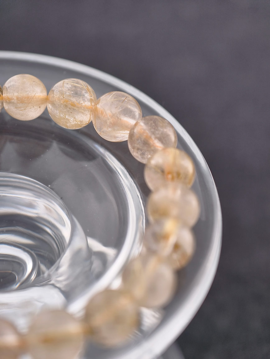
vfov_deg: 23.0
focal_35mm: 85
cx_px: 135
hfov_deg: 17.4
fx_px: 882
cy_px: 180
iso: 125
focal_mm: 22.48
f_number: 2.67
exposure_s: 1/160
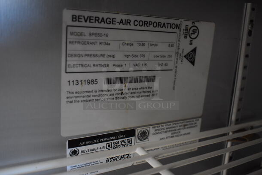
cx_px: 131
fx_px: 262
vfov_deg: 37.0
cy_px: 88
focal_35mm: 36
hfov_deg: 53.1
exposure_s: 1/30
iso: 3200
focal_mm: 24
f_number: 4
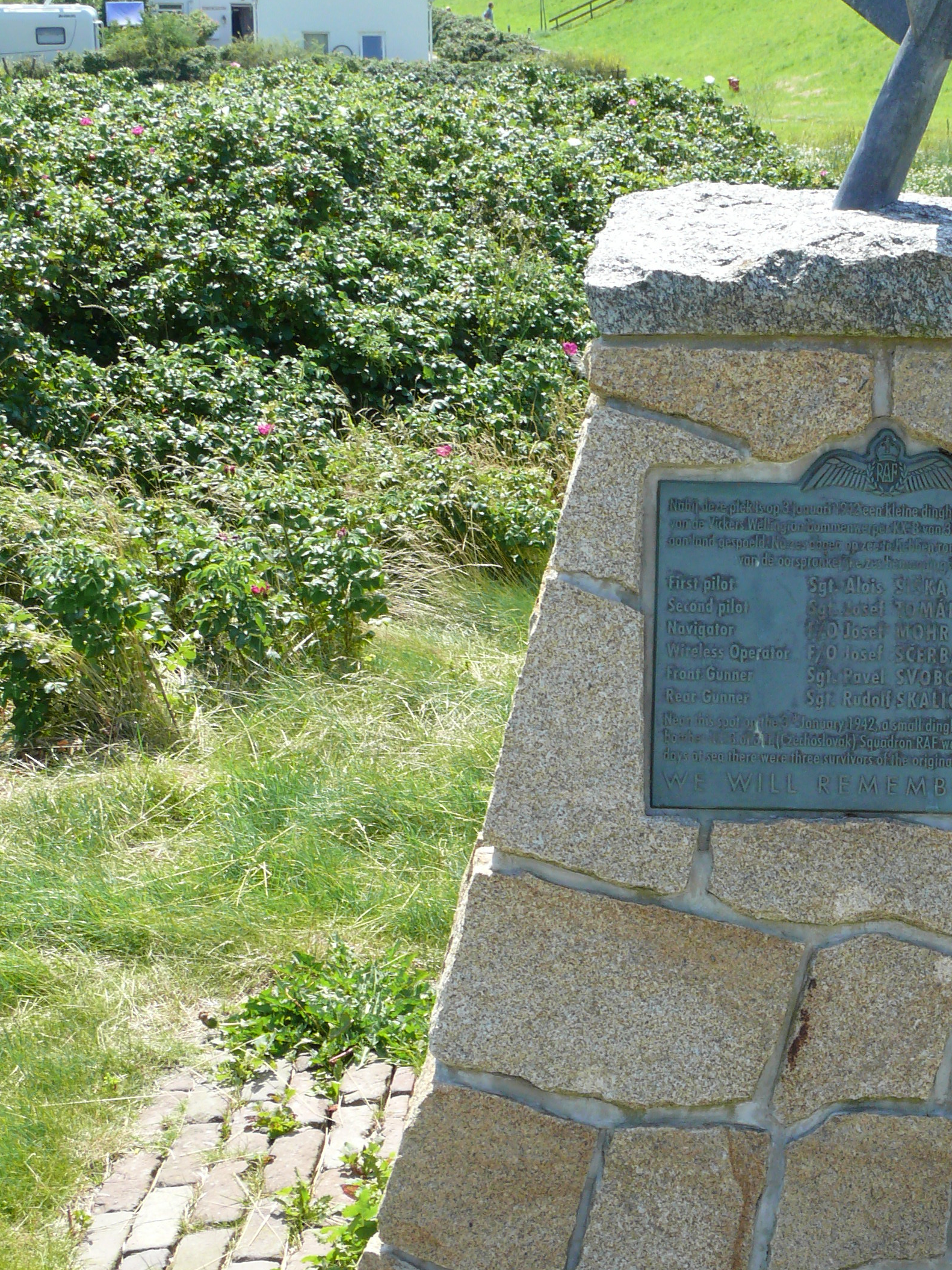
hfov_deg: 17.6
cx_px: 816
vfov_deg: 23.5
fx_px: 3044
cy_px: 782
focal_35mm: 83
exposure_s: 1/200
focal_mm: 10.1
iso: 100
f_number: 5.6
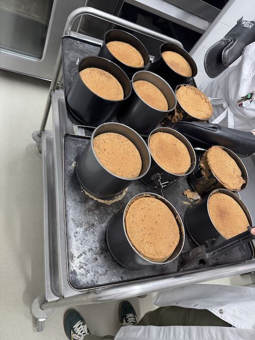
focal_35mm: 24
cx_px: 128
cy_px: 170
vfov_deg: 71.6
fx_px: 236
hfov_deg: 56.8
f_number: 1.78
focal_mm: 6.76
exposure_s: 1/107
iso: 200
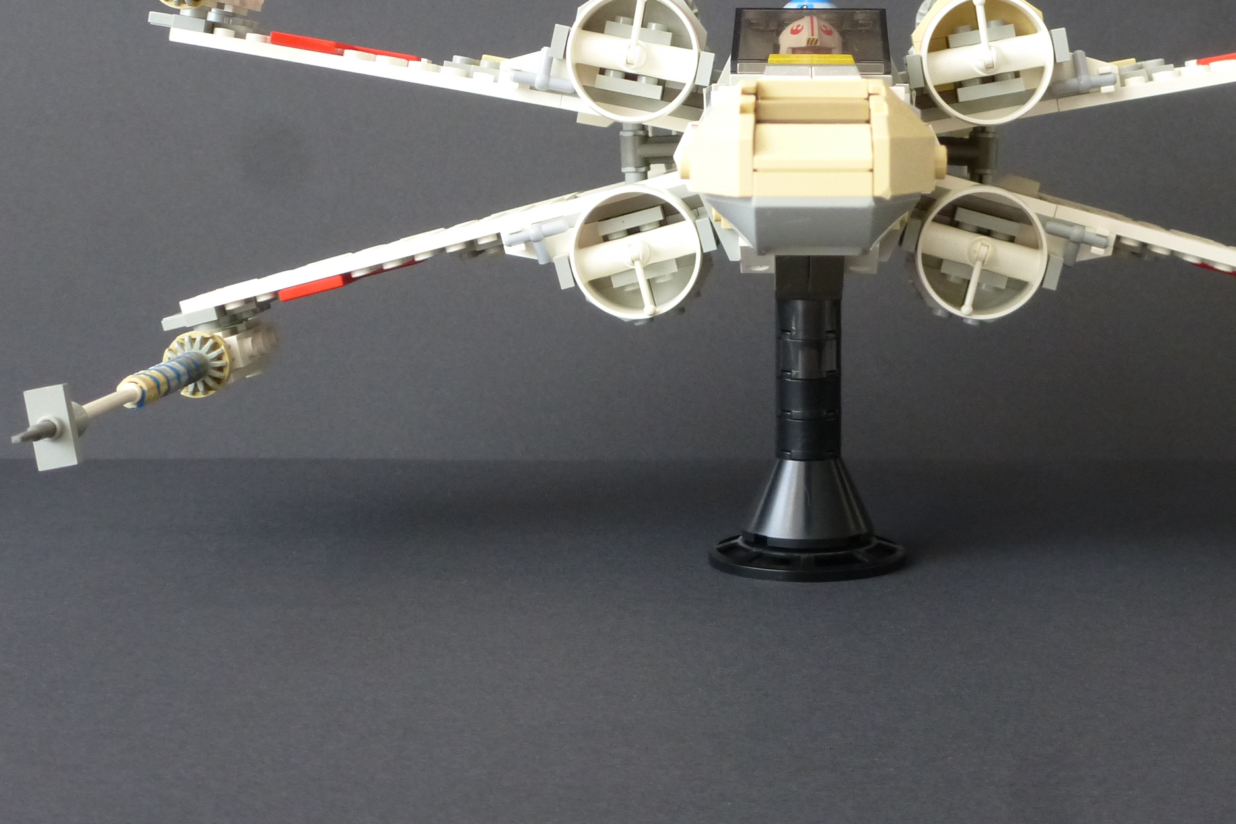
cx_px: 812
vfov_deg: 21.1
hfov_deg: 31.2
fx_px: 2197
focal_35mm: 64
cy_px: 222
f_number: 4
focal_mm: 8
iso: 400
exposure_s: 1/15
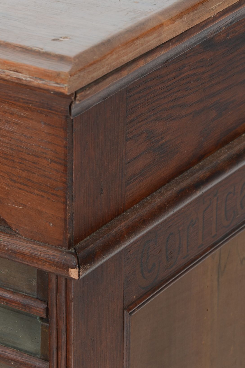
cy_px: 184
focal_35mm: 170
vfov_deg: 12.1
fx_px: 1734
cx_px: 50
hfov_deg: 8.1
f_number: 8
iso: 200
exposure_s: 1/60
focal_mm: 75
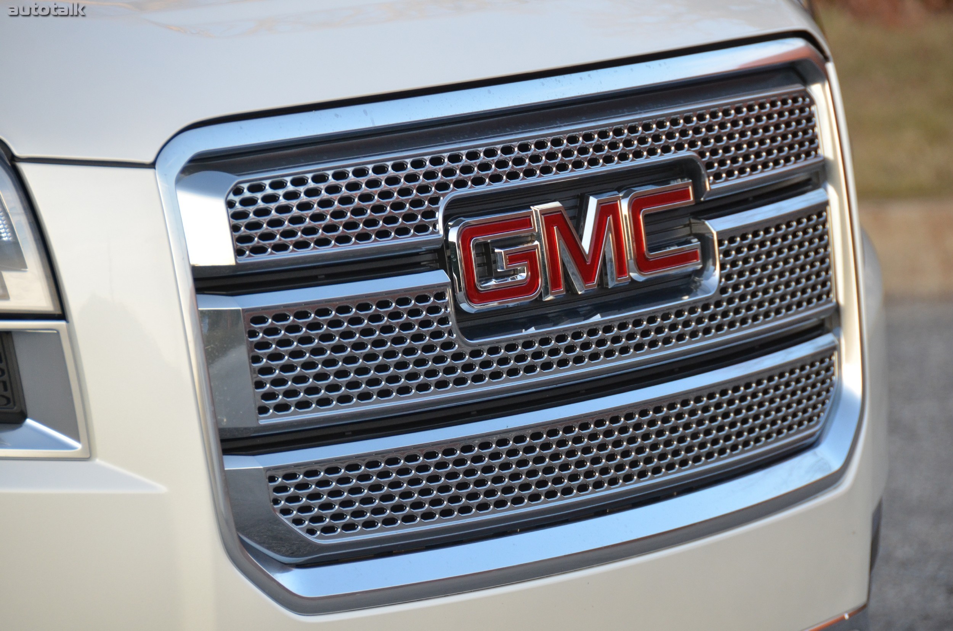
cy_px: 316
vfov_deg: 4.6
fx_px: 7925
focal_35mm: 300
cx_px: 476
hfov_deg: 6.9
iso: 900
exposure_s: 1/500
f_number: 5.6
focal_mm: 200
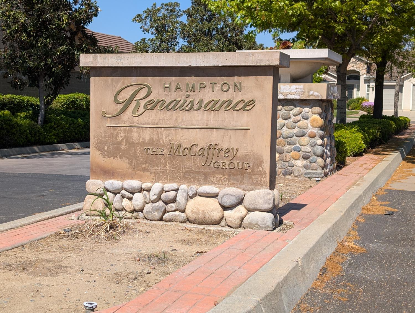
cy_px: 156
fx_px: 588
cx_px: 208
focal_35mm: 49
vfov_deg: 29.7
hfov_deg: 38.9
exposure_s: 1/1346
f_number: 1.68
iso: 20
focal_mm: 6.9
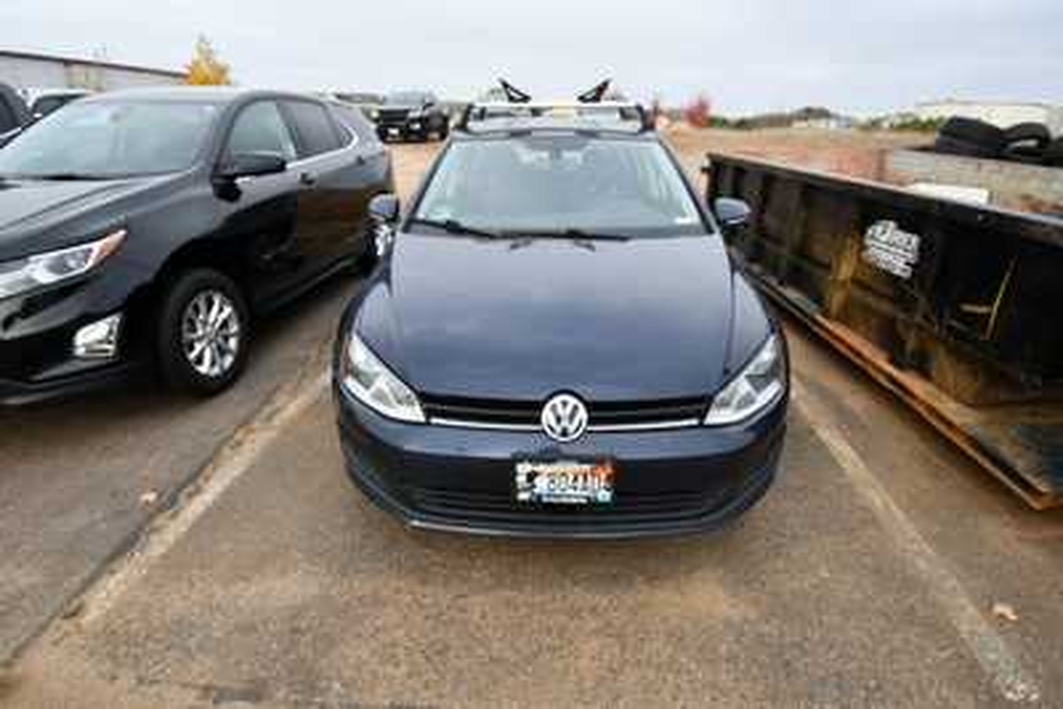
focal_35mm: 18
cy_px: 354
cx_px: 532
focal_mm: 12
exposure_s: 1/250
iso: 400
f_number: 5.6
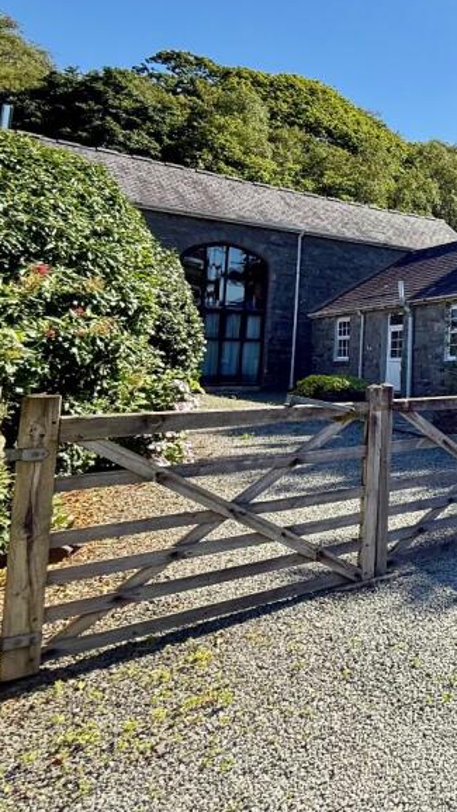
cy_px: 322
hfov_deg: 28.0
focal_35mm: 27
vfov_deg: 69.1
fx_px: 582
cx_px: 692
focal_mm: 2.22
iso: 64
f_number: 2.2
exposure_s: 1/709
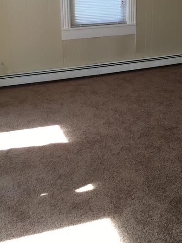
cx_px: 122
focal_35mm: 50
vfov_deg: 36.9
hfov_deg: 28.9
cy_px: 49
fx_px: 350
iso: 32
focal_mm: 4.15
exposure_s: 1/120
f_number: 2.2
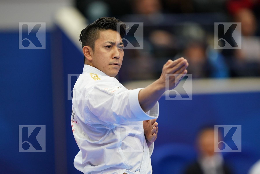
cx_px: 130
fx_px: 2889
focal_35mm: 400
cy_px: 87
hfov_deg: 5.2
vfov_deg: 3.4
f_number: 2.8
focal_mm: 400
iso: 2000
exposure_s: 1/500
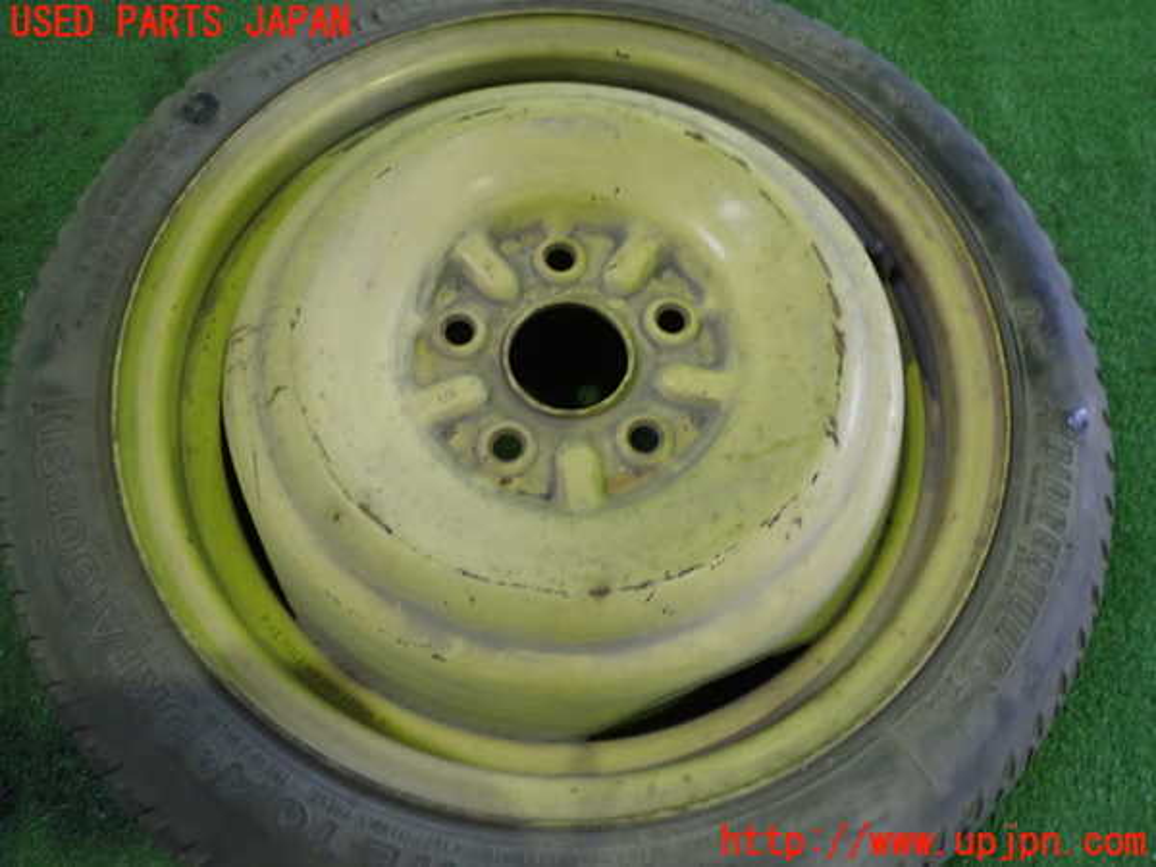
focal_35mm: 30
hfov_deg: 60.0
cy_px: 434
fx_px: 1002
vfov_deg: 46.8
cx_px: 578
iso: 500
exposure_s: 1/30
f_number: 2.3
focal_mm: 5.4
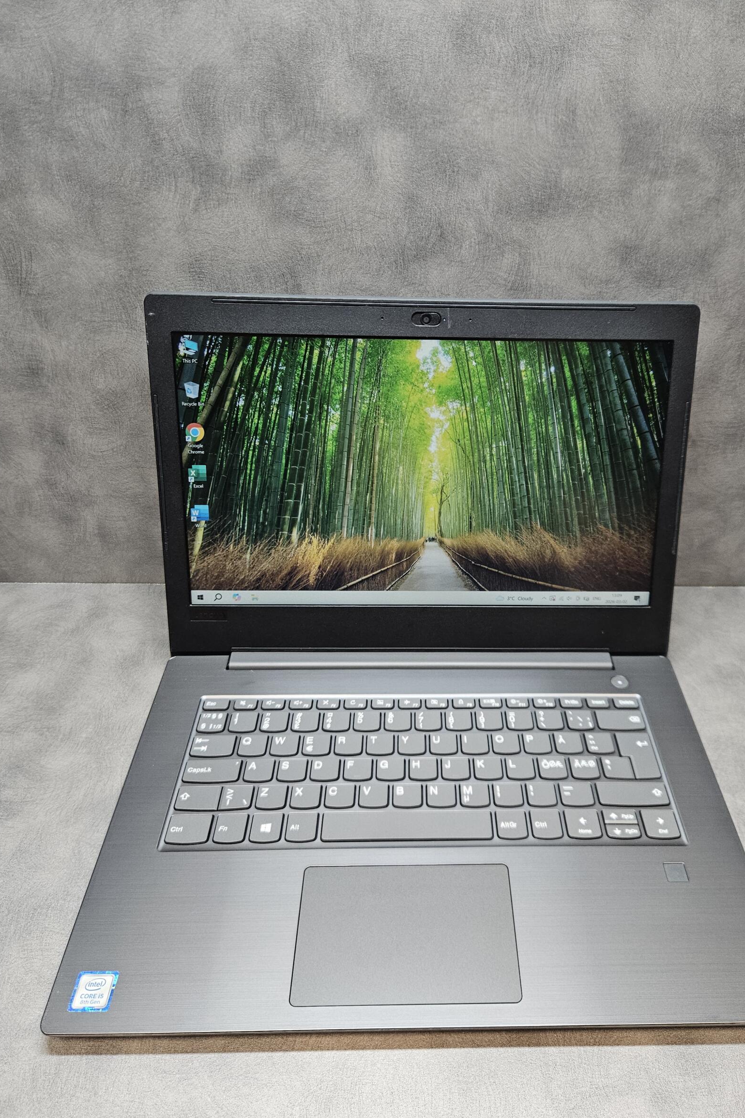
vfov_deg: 69.4
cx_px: 435
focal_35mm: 26
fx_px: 807
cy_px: 559
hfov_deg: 49.3
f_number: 1.8
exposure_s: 1/200
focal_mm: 5.4
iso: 320
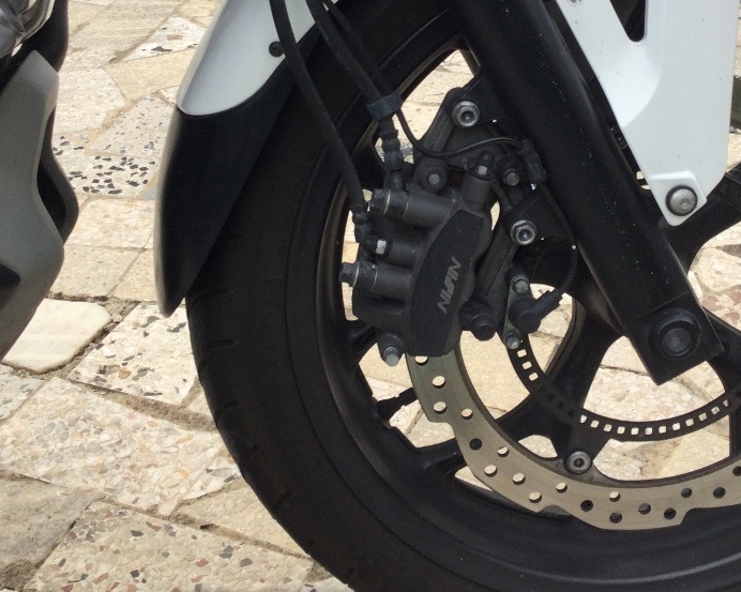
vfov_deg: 26.7
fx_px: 1228
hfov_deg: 33.6
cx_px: 409
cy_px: 142
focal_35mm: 56
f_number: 2.4
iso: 25
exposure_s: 1/455
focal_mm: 3.3
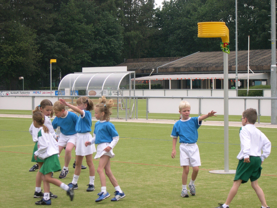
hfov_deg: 19.3
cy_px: 104
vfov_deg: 14.5
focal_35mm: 102
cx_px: 138
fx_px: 816
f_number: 4.8
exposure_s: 1/148
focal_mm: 21.6
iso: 100
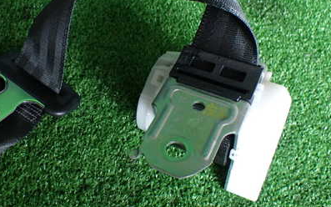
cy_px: 77
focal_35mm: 48
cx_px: 113
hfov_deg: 41.4
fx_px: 433
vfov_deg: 26.8
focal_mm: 5.4
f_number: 2.3
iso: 200
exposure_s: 1/125
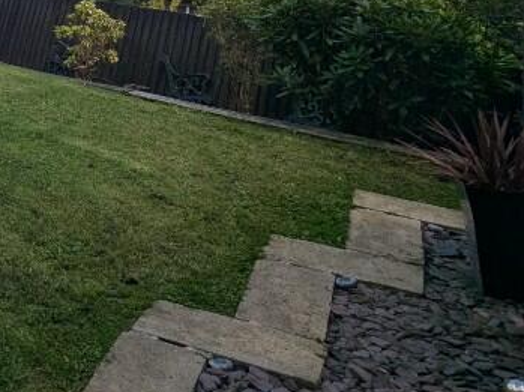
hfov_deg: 32.5
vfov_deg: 27.7
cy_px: -57
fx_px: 711
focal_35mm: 47
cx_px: -123
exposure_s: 1/1408
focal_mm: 2.35
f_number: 2.2
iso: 52
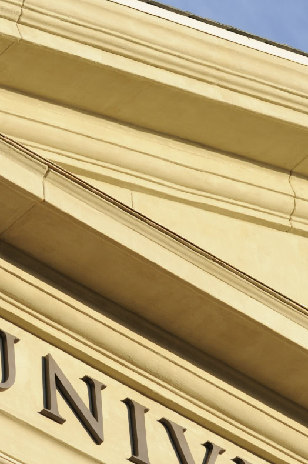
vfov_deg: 7.8
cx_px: 233
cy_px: 305
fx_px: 3410
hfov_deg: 5.2
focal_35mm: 265
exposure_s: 1/640
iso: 200
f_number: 5.6
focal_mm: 82
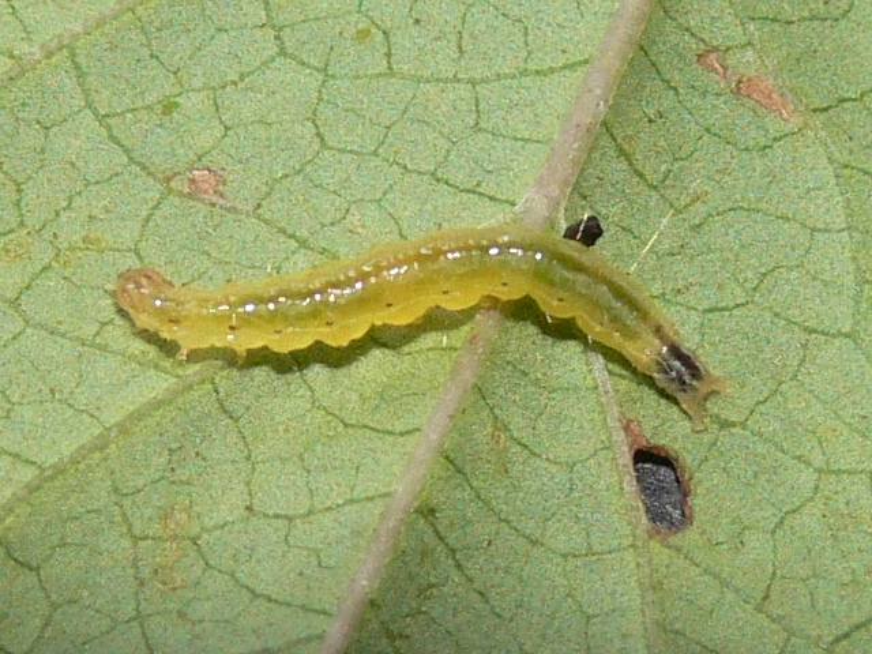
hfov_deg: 50.1
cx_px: 436
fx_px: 932
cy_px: 327
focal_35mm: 37
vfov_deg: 38.7
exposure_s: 1/30
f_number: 4
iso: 100
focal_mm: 7.9
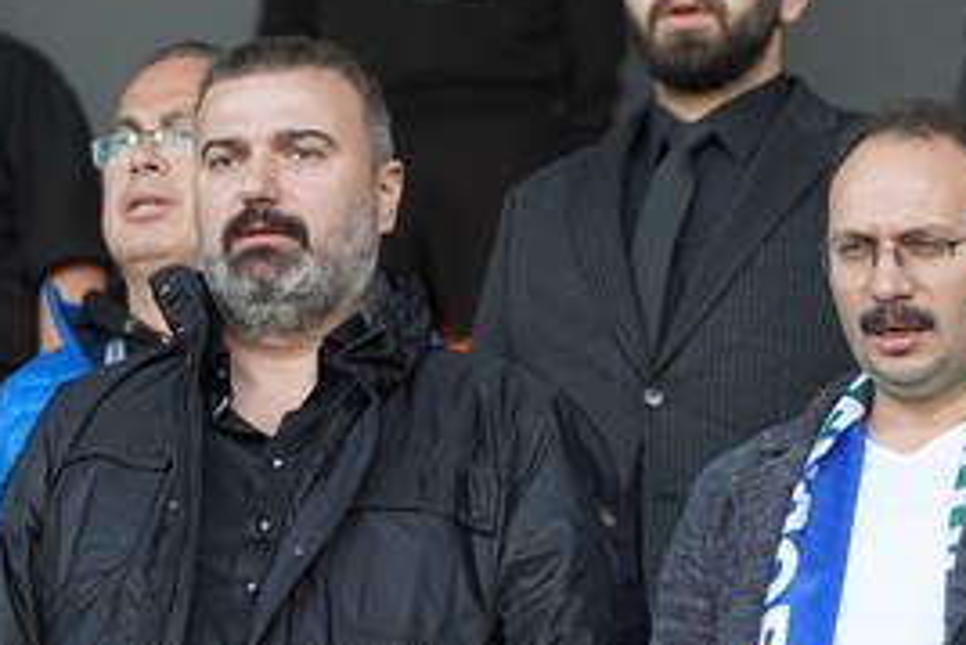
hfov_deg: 3.9
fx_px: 14041
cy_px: 409
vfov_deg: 2.6
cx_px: 497
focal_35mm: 523
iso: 1250
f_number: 5.6
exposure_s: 1/250
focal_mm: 209
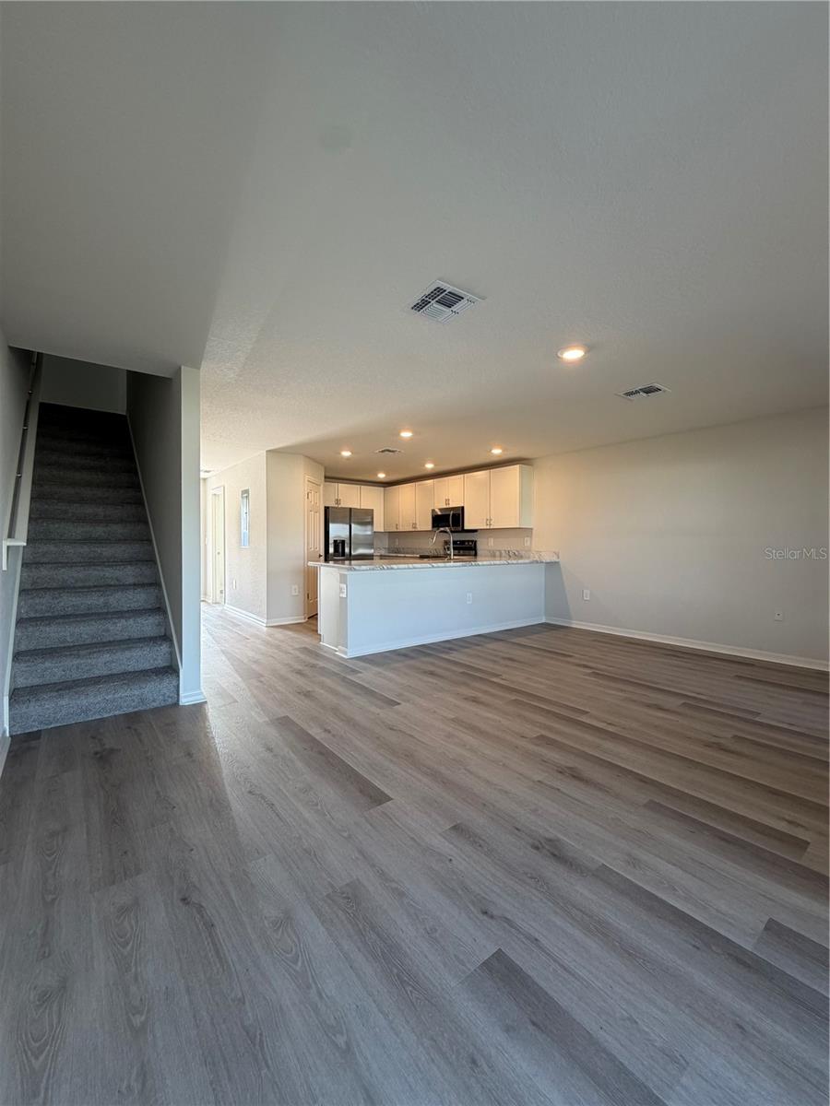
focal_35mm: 14
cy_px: 553
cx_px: 415
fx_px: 448
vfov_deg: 102.1
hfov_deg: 85.7
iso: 125
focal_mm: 2.22
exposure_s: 1/120
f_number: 2.2
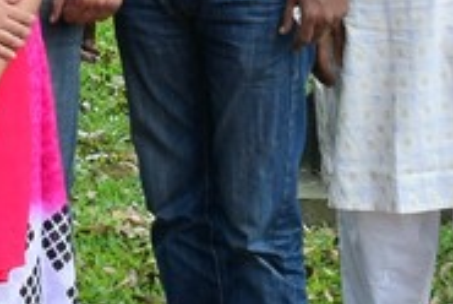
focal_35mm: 151
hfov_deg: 12.7
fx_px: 1903
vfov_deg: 8.9
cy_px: -178
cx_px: -271
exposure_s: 1/60
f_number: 10
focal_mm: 18
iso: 200
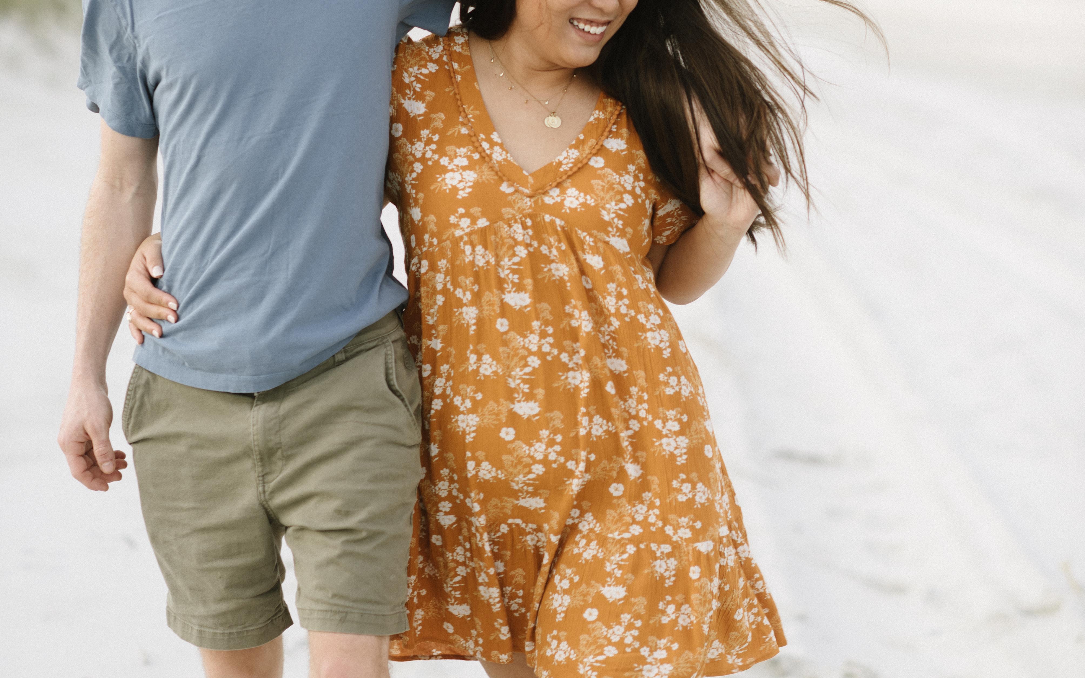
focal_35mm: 130
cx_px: 543
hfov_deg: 16.1
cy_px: 130
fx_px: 3844
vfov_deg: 10.1
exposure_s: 1/400
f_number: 2.8
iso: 125
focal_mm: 85
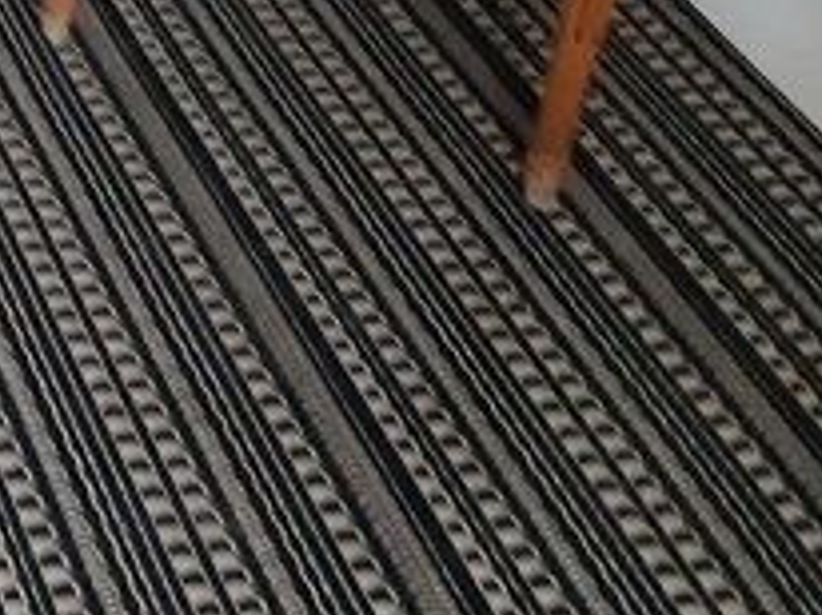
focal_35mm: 101
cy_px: -387
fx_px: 2396
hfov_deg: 17.5
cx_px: -411
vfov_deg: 13.5
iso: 320
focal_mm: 3.93
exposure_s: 1/25
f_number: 1.7
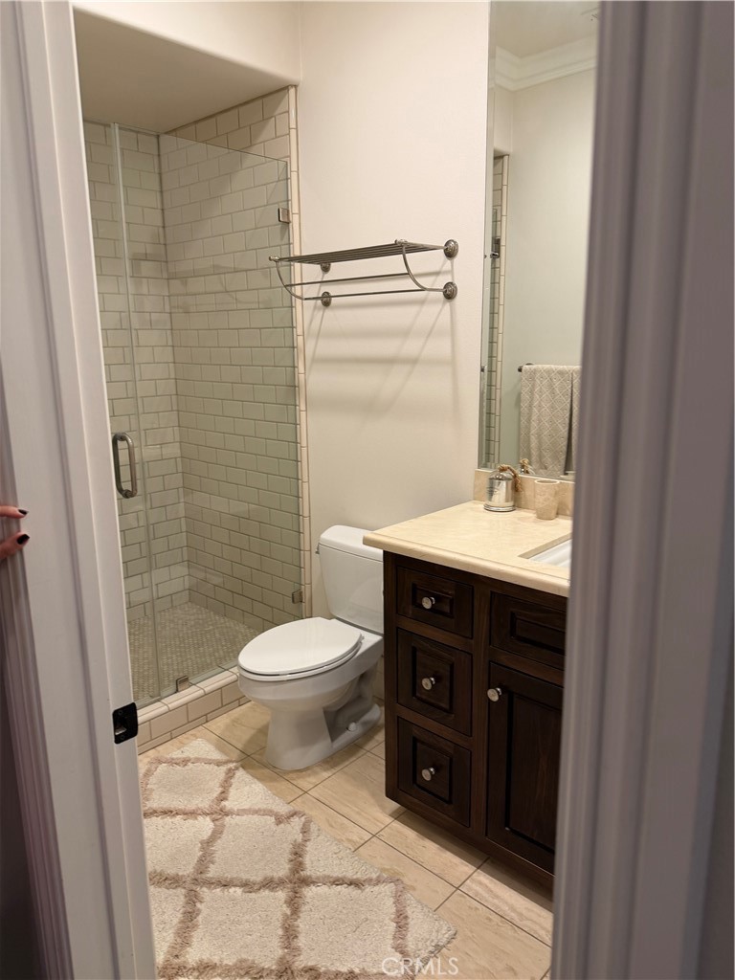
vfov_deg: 71.6
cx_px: 368
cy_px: 490
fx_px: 679
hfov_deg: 56.8
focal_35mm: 24
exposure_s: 1/60
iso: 125
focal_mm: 6.76
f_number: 1.78
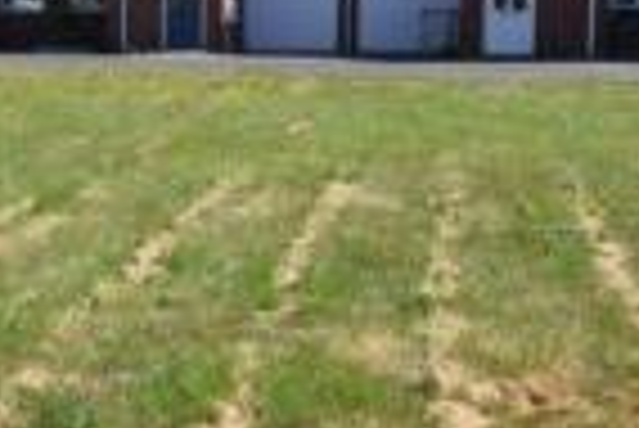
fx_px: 1226
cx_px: -155
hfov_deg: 25.7
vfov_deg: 19.6
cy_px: 88
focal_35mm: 69
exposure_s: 1/320
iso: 200
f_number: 9
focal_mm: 10
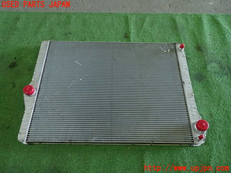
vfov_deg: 46.8
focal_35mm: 30
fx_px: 200
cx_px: 116
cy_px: 86
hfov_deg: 60.0
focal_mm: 5.4
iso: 200
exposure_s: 1/30
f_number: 2.3
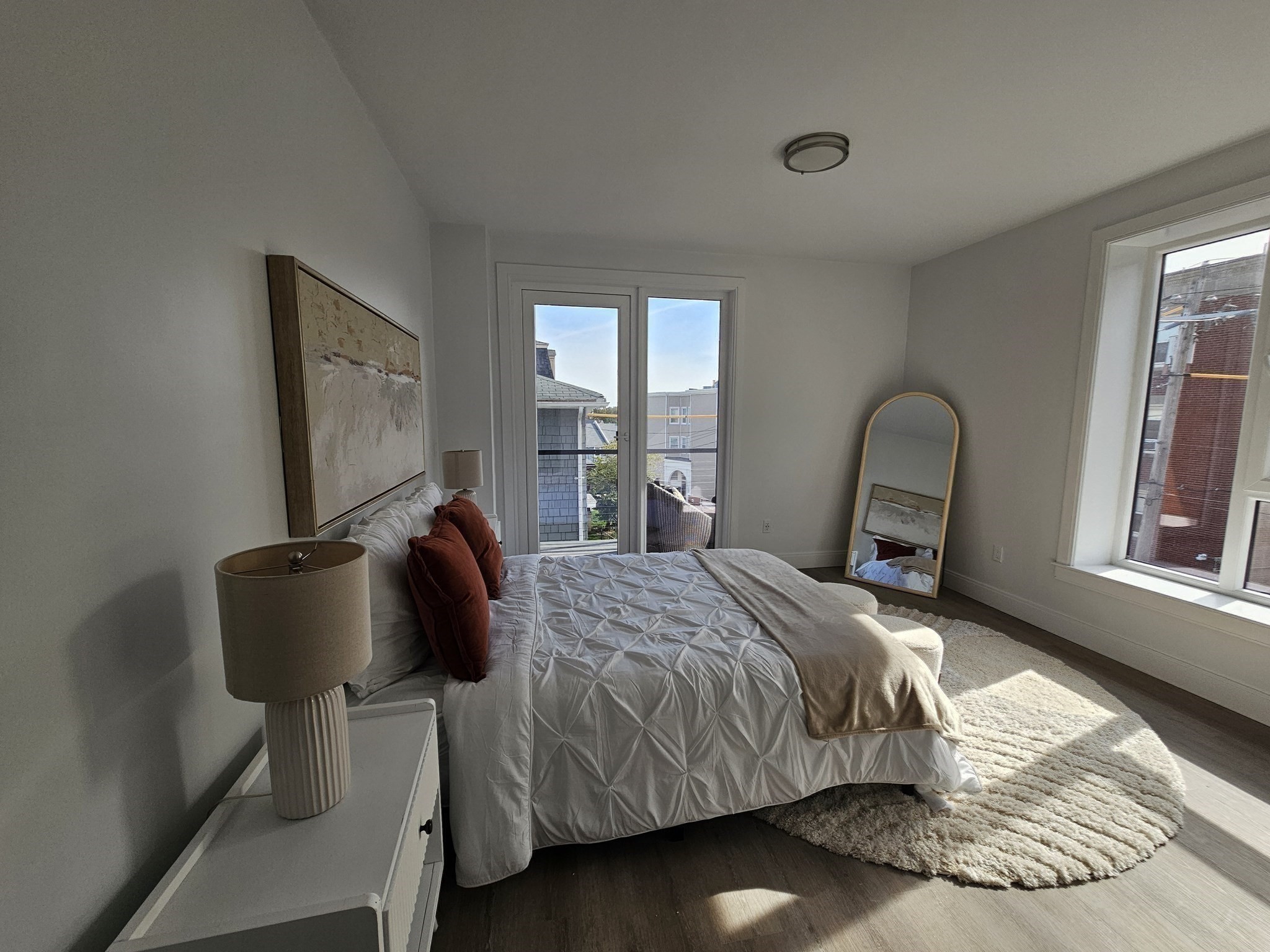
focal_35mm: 13
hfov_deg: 106.2
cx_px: 635
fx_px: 477
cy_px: 476
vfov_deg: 89.9
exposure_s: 1/457
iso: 50
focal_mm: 2.2
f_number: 2.2
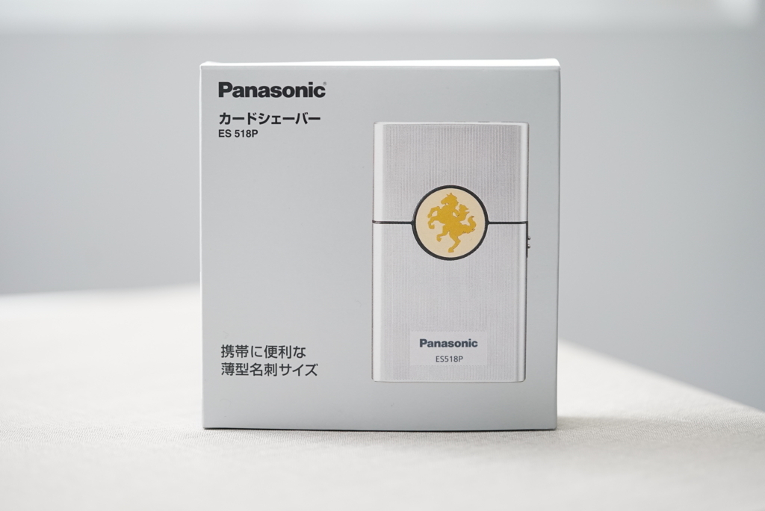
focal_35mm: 90
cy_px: 256
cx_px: 382
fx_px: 1914
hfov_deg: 22.6
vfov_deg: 15.2
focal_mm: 90
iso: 2500
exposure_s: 1/50
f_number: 2.8
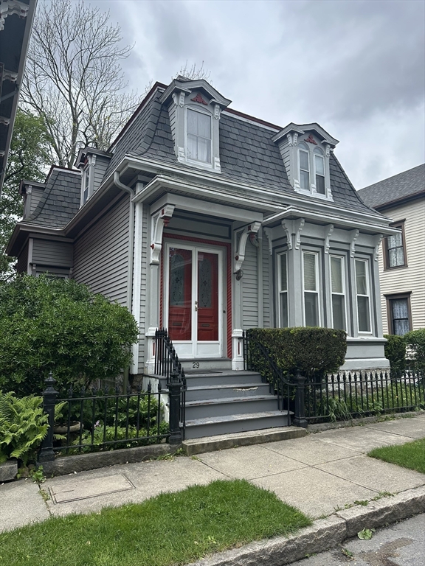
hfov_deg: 56.8
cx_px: 212
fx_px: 393
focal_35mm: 24
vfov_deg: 71.6
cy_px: 283
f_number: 1.78
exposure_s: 1/2410
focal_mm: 6.86
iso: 80
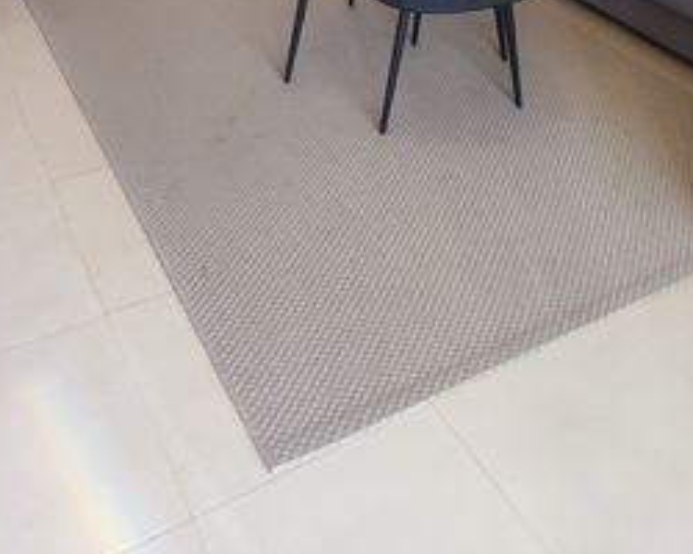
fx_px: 902
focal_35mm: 44
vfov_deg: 28.1
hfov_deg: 41.8
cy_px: -170
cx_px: 279
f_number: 2.2
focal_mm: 1.65
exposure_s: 1/100
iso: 256
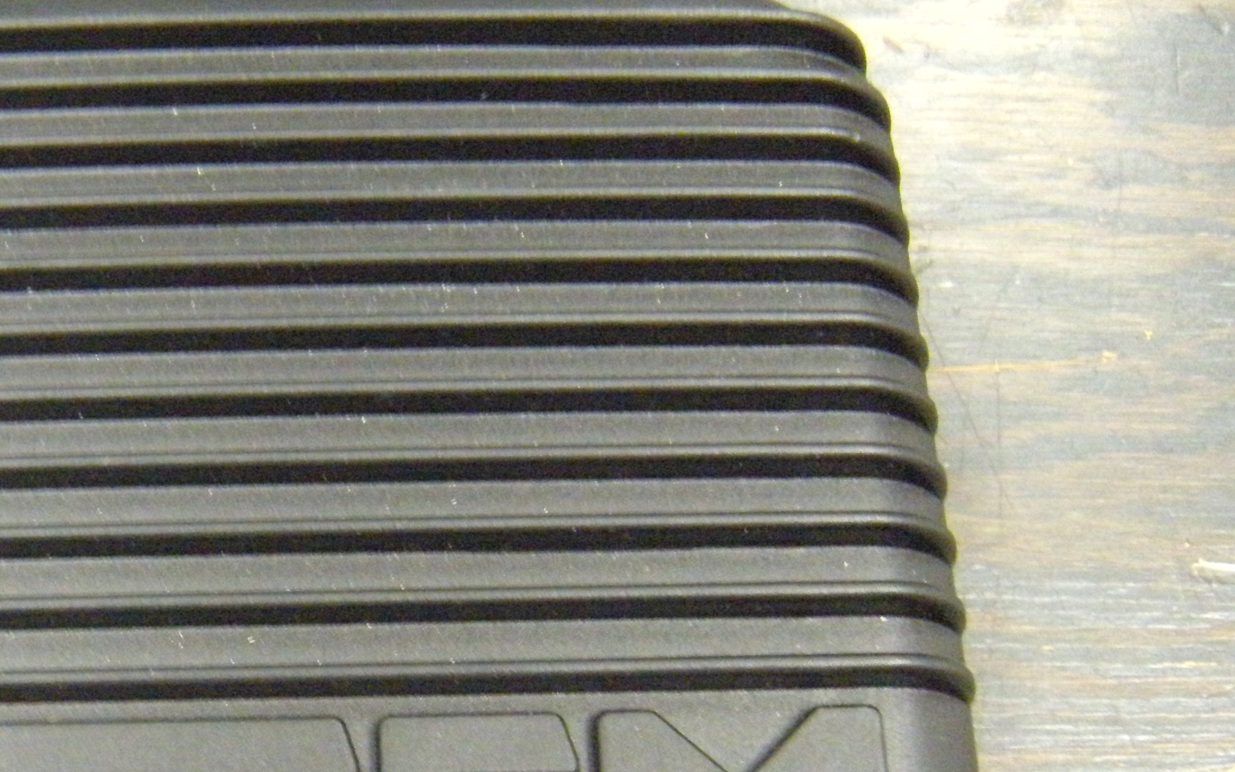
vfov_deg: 19.5
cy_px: 746
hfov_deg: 30.6
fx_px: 2188
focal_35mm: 65
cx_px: 215
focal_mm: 5.9
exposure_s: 1/8.7
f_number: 3.8
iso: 661
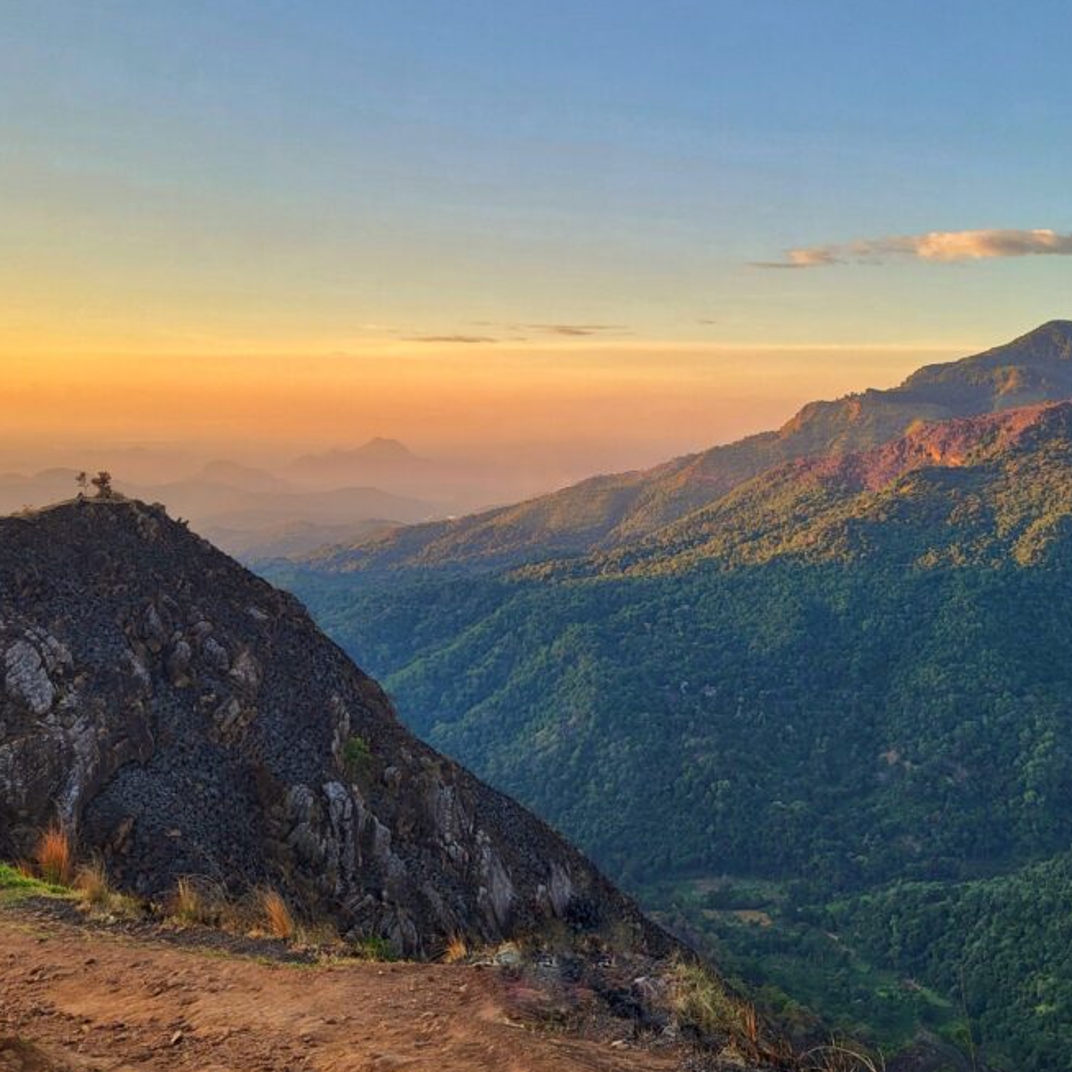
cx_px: 625
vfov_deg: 45.7
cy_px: 413
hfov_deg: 45.9
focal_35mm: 36
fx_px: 1261
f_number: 1.8
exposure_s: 1/380
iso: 40
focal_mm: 5.4
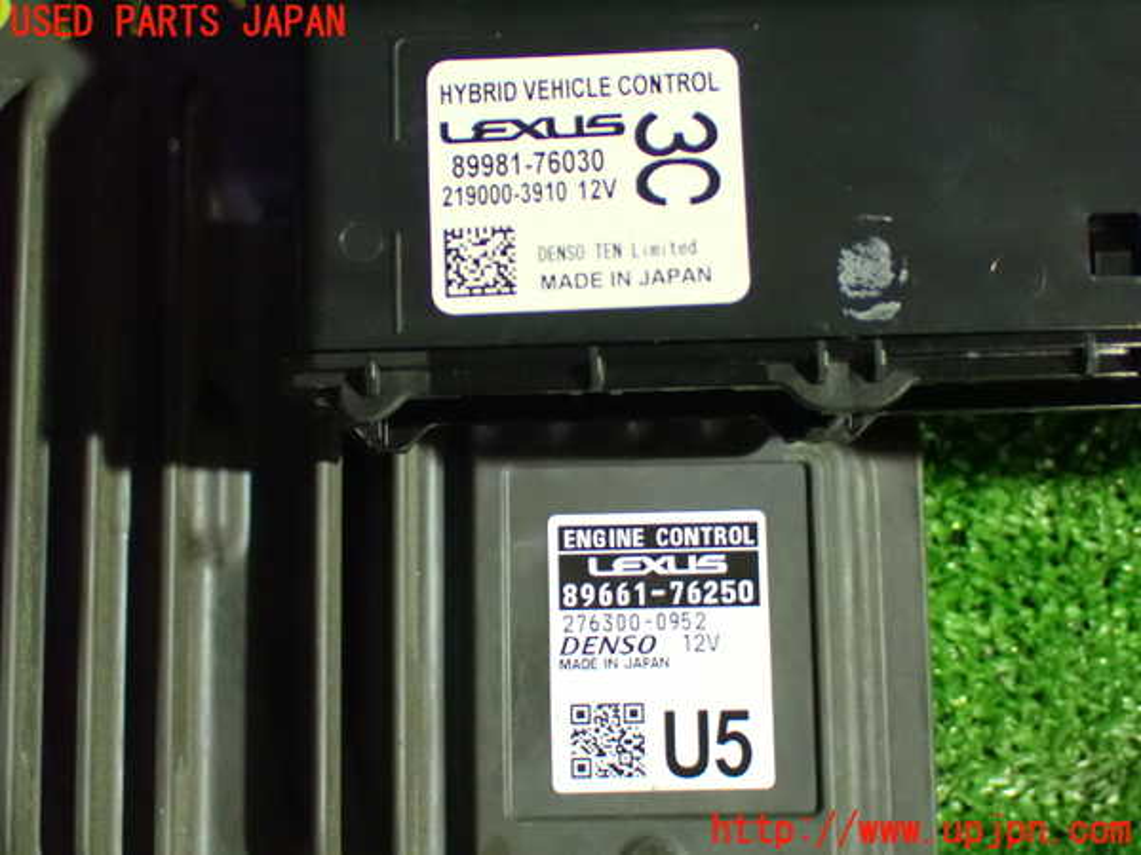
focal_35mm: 54
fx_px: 1780
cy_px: 428
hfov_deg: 35.5
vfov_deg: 27.0
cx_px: 570
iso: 1600
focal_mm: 9.65
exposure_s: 1/25
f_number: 3.3
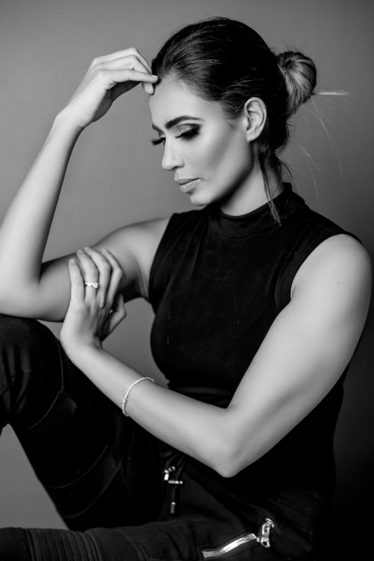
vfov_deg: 24.2
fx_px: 1308
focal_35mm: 84
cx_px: 187
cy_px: 280
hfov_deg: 16.3
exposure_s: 1/250
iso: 400
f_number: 2
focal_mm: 56
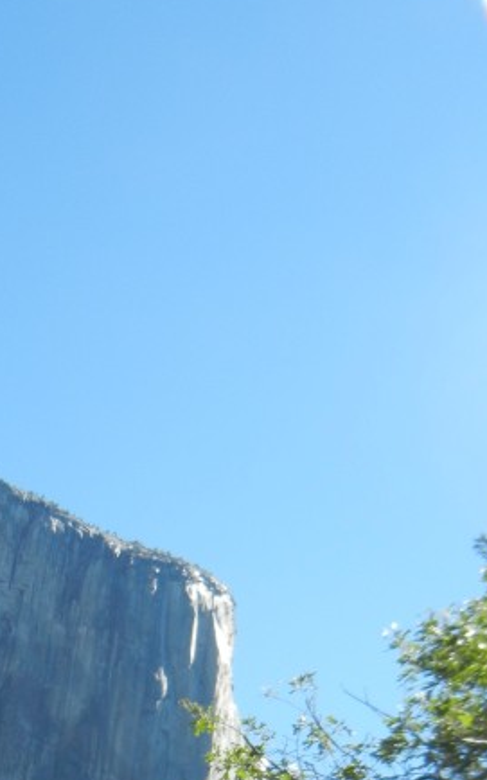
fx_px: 1594
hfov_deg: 17.2
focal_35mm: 75
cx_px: 75
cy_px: 778
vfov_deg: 26.1
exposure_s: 1/704
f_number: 3.5
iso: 160
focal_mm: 5.4
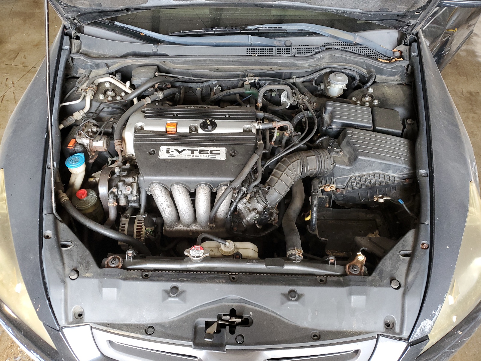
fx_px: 361
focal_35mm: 26
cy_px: 180
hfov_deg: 67.3
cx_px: 240
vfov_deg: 53.1
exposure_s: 1/60.2
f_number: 1.5
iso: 99
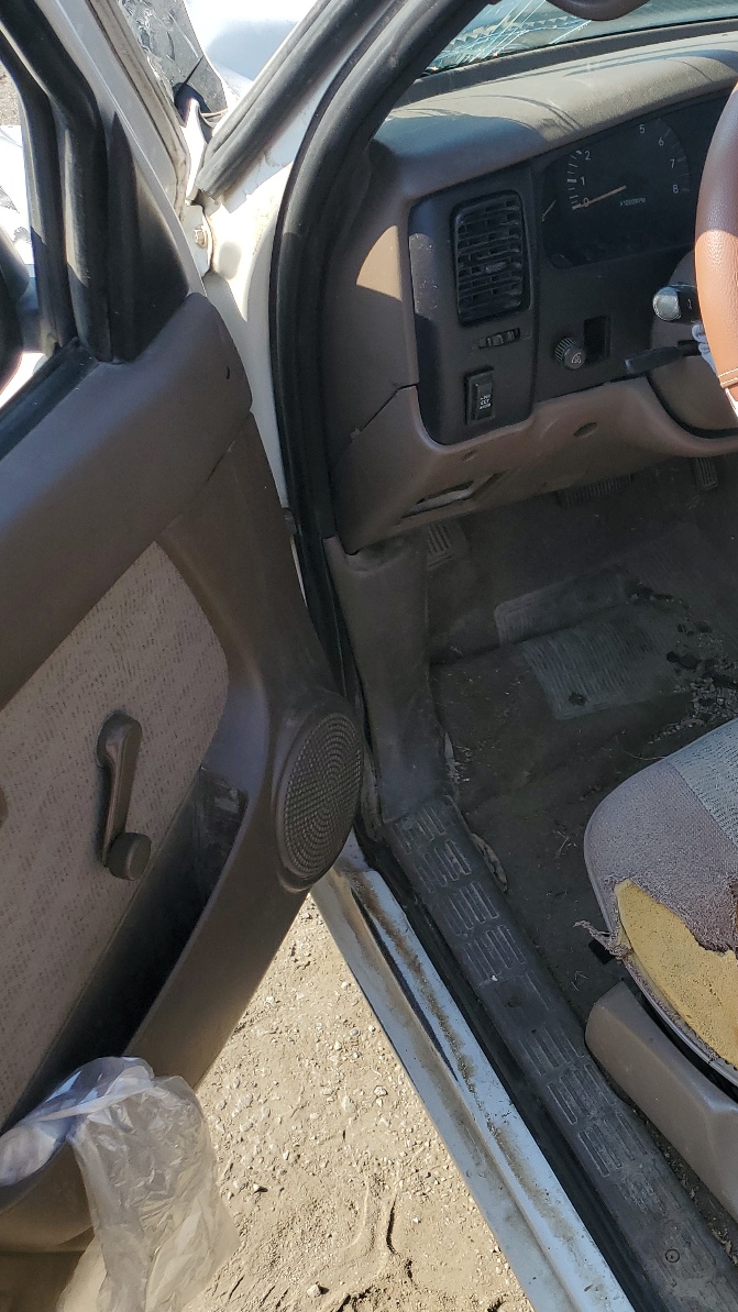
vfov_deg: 52.8
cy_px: 658
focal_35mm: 38
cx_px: 836
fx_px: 1322
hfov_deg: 28.1
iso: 50
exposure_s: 1/1111
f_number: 1.5
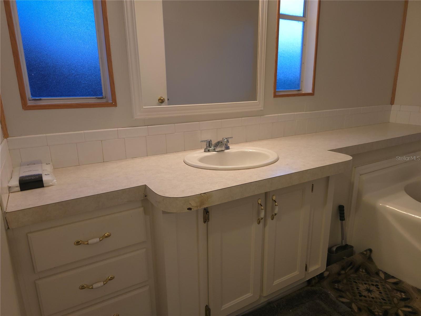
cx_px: 210
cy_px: 158
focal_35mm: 23
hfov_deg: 73.9
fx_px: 280
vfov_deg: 58.9
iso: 320
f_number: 1.7
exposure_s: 1/40
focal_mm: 6.3
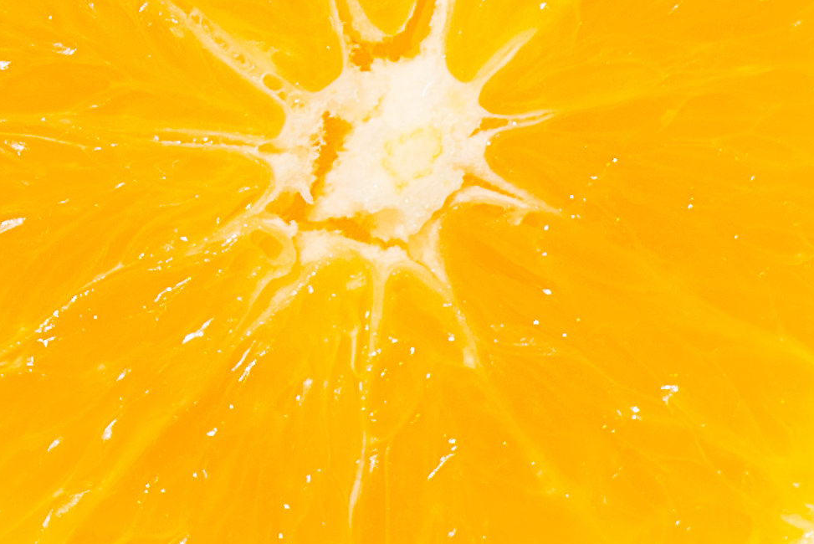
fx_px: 6991
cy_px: -610
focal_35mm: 309
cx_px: -1206
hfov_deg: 6.3
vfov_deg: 4.4
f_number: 7.1
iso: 100
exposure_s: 1/125
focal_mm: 50
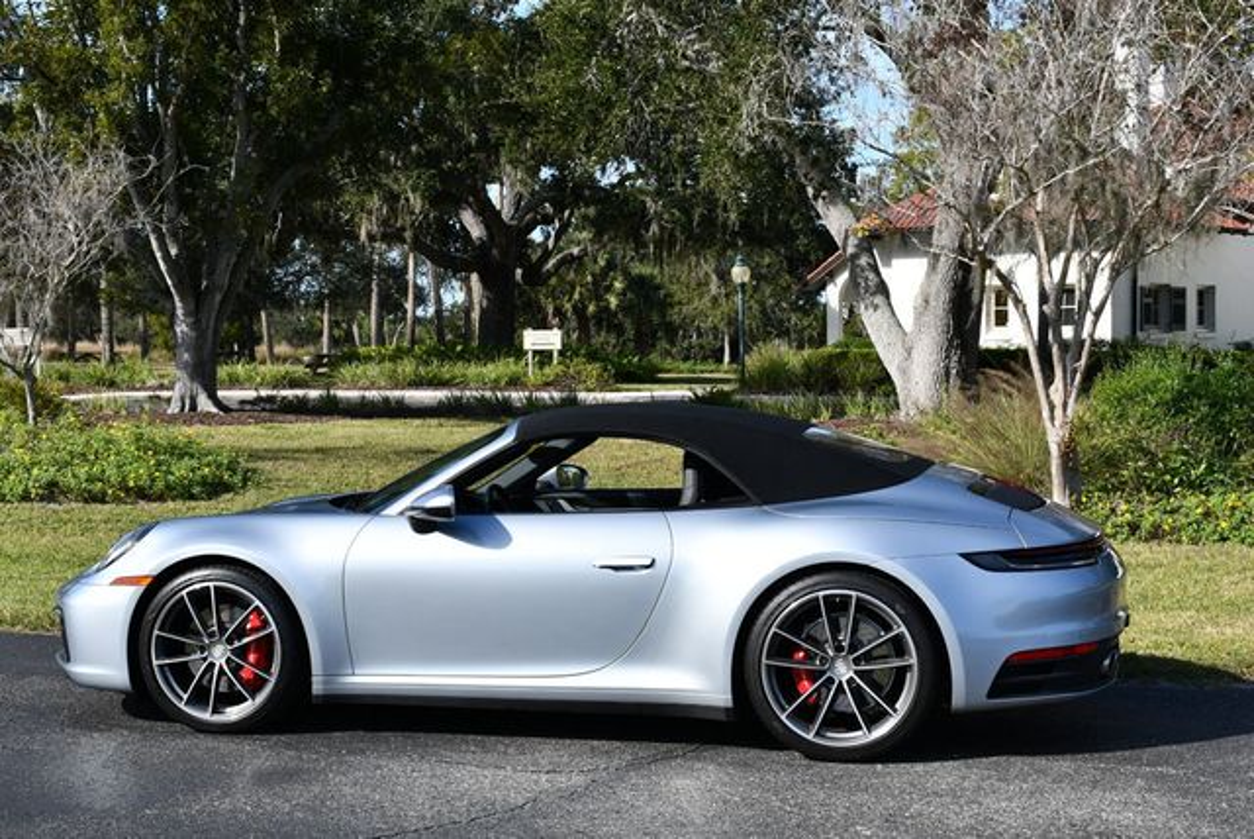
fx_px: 2022
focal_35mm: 58
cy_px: 420
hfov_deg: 34.5
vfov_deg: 23.4
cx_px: 627
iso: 110
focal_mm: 29
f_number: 8
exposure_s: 1/250
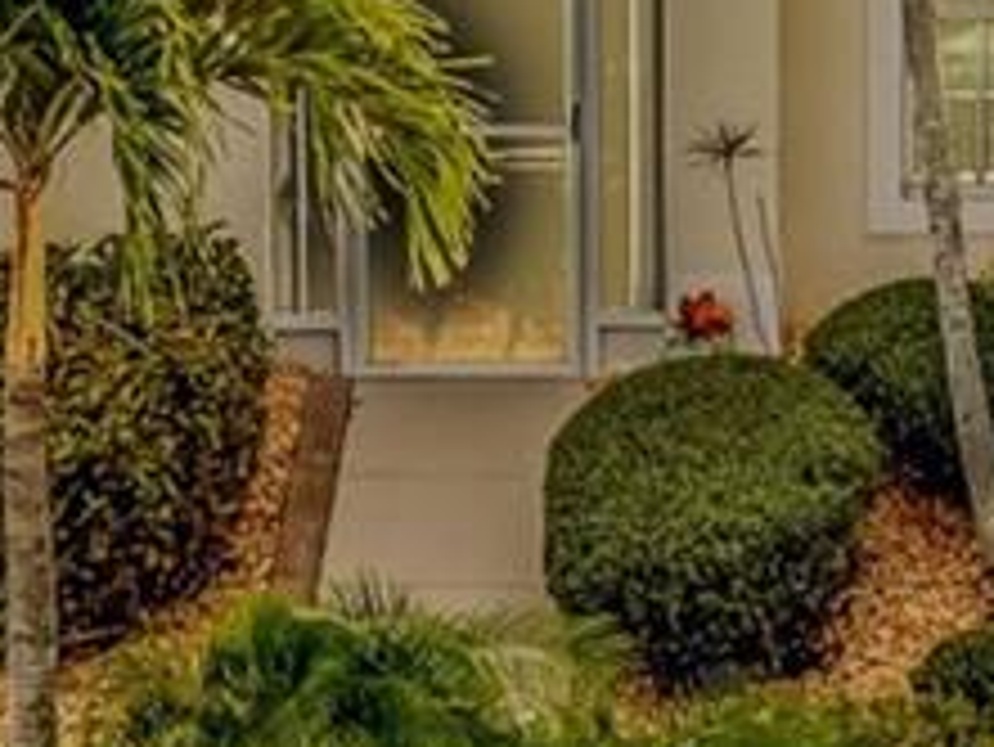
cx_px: 760
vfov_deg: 9.1
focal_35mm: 153
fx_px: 4396
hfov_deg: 12.9
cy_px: -754
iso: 100
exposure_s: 1/1250
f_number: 2.8
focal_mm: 8.38
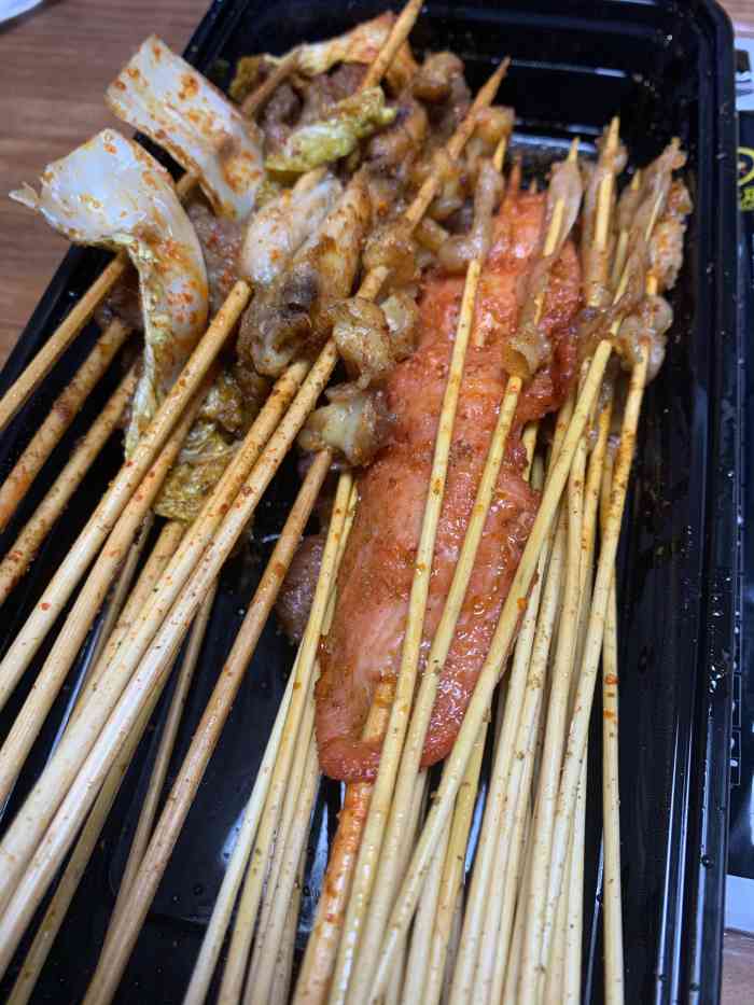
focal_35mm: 26
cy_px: 502
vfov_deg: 67.3
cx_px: 377
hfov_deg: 53.1
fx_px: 755
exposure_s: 1/50
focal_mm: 4.25
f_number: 1.8
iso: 125
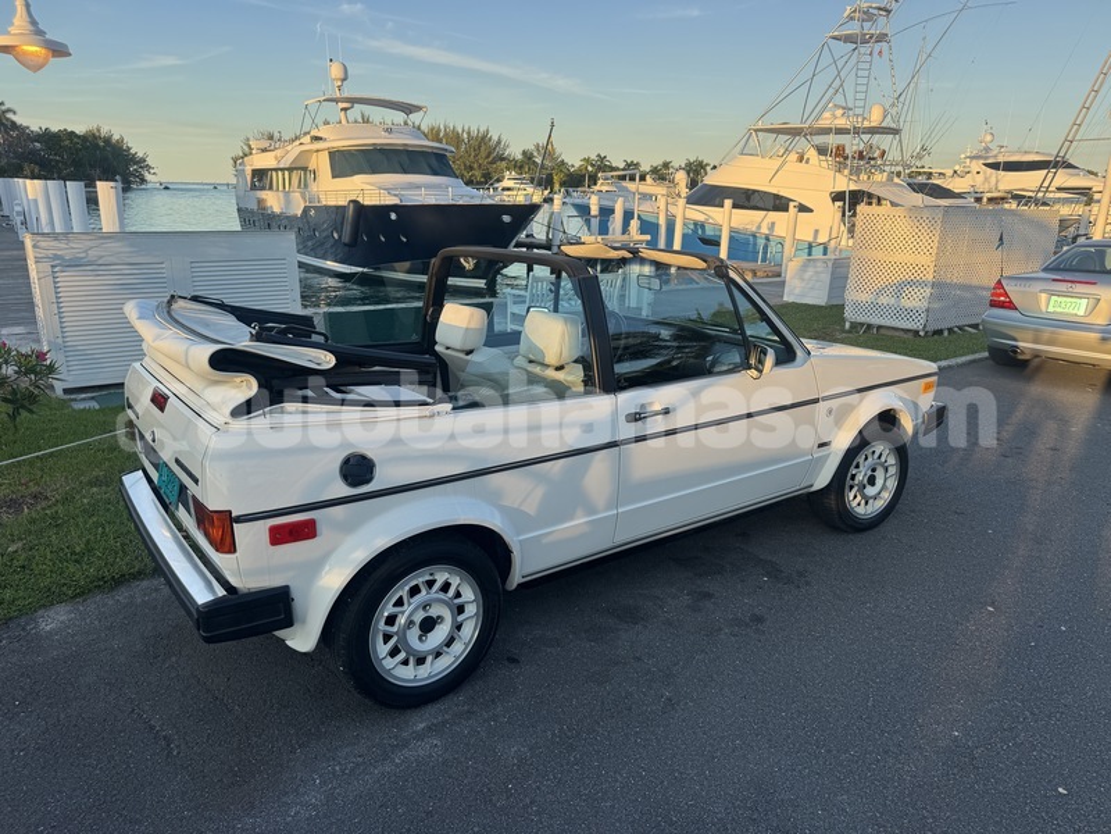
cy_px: 417
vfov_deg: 56.8
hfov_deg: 71.6
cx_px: 556
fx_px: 770
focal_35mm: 24
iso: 80
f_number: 1.78
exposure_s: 1/1311
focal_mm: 6.76
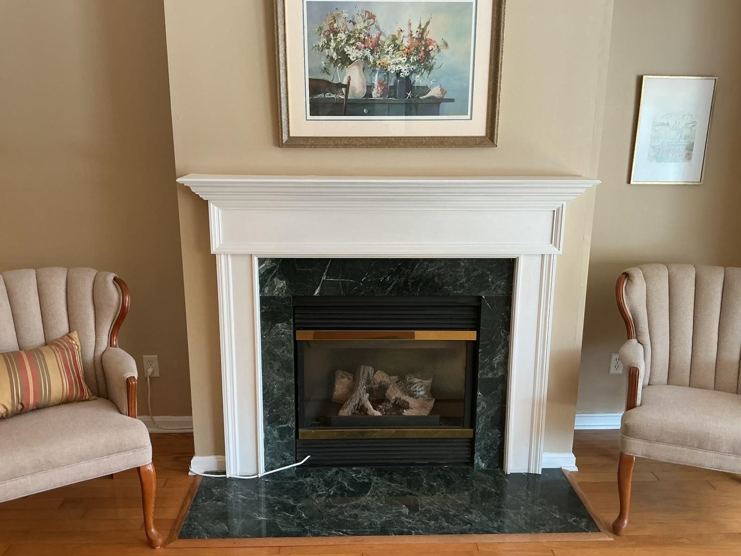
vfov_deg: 48.2
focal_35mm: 29
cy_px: 278
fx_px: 621
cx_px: 370
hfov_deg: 61.7
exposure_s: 1/60
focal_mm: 3
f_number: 1.8
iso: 80
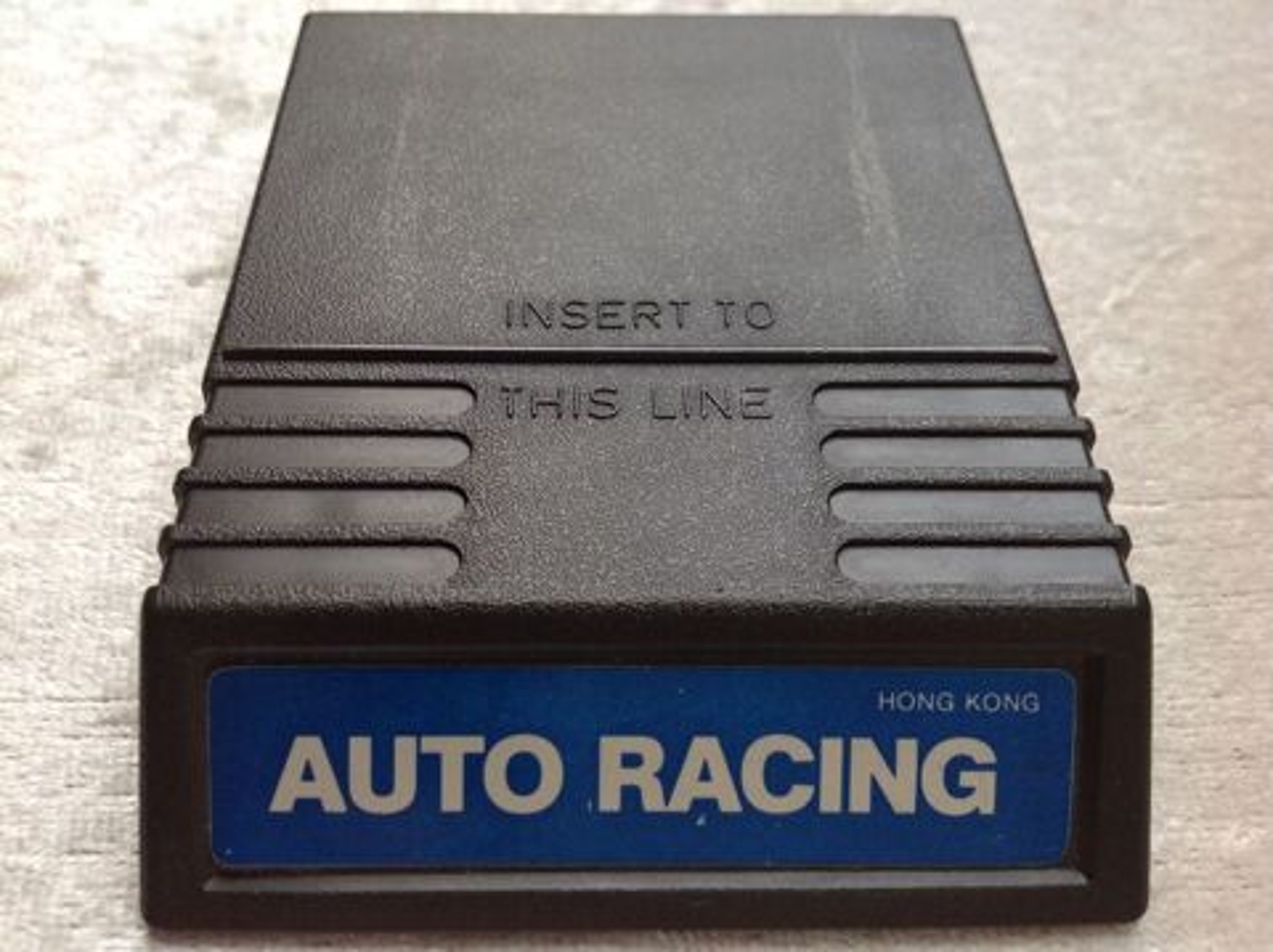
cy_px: 476
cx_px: 636
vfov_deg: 40.6
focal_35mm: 35
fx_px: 1286
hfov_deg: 52.7
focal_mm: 4.28
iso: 50
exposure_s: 1/24
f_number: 2.4
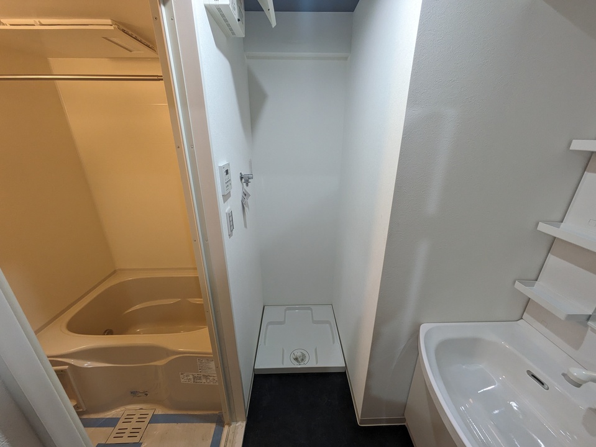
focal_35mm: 14
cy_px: 224
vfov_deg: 85.7
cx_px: 298
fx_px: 241
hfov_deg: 102.0
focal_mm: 1.83
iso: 113
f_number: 2.2
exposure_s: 1/40
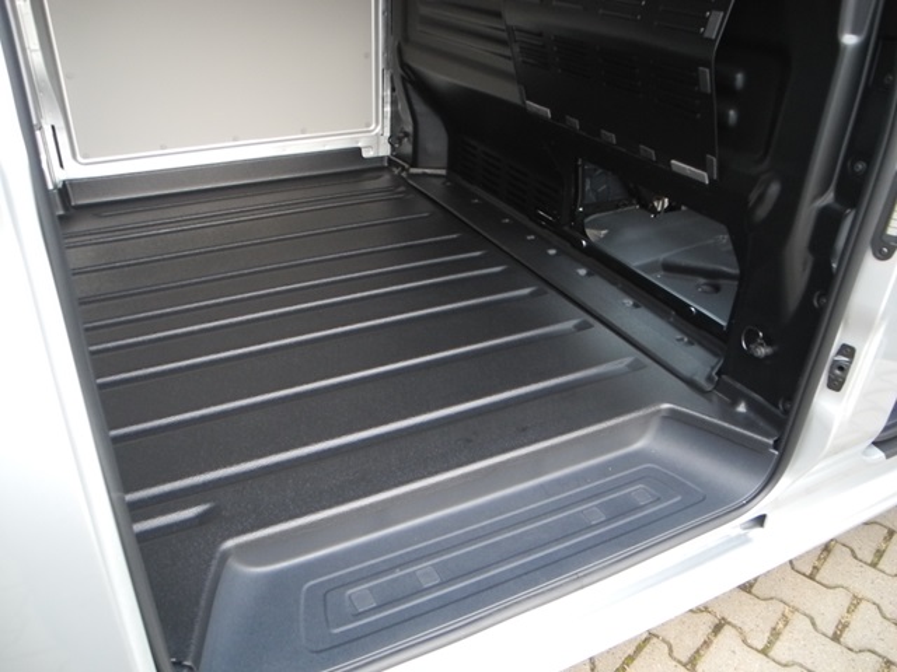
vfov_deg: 49.7
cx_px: 448
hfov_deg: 63.4
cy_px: 336
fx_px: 726
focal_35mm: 28
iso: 450
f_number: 2.8
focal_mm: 6
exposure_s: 1/30
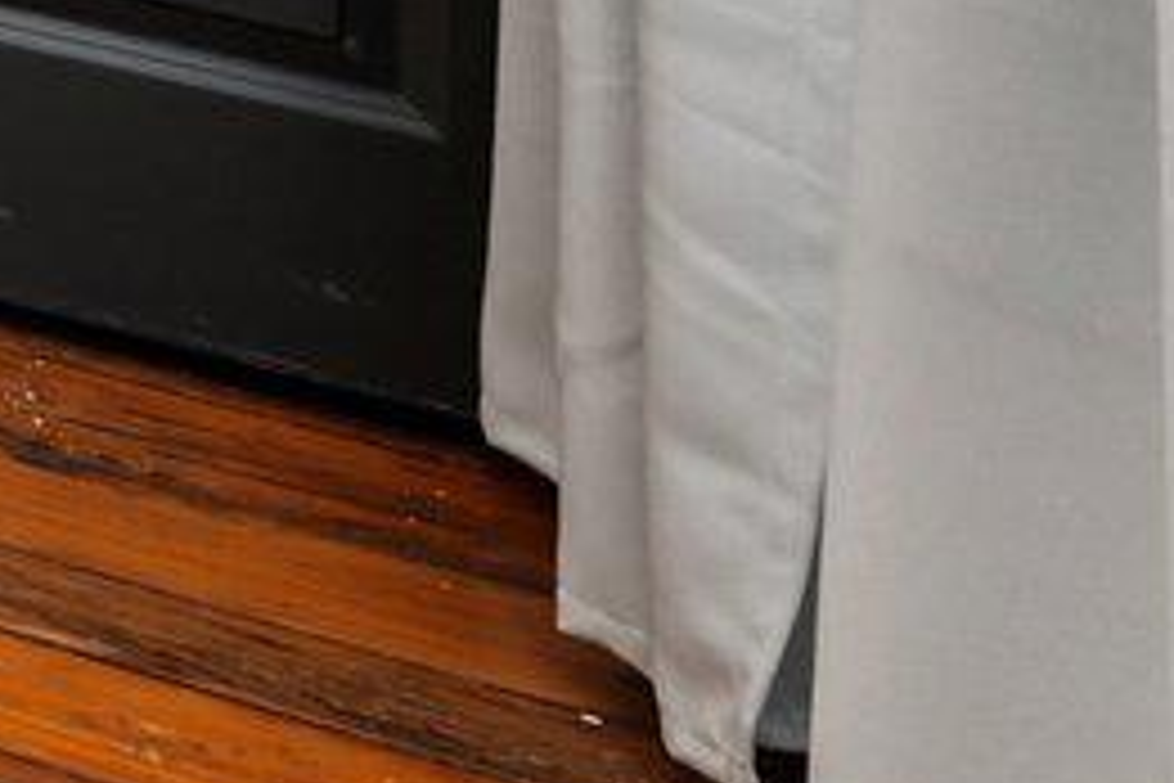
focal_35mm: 110
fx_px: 3587
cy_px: -1699
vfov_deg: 9.3
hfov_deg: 8.6
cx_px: -3315
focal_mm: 14
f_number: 8
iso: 400
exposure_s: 1/6
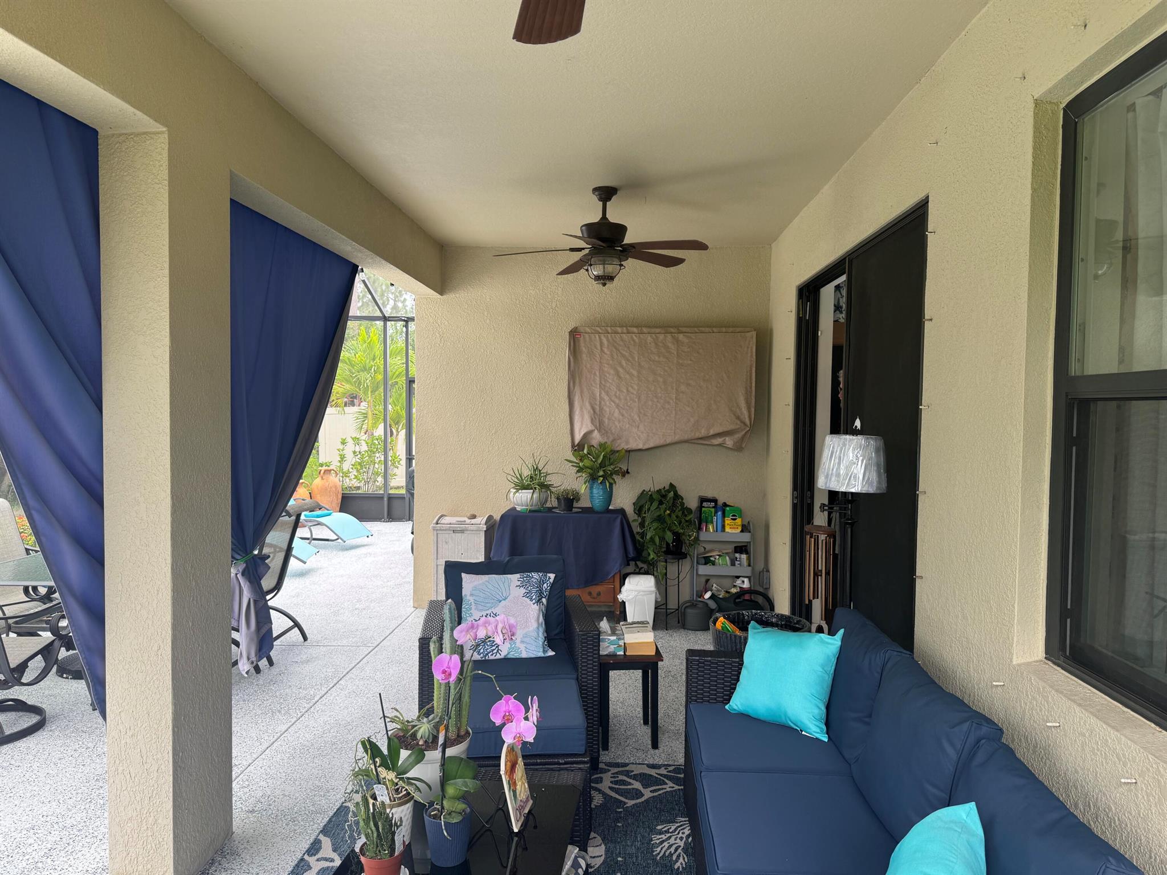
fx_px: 809
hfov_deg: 71.6
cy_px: 438
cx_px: 584
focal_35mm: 24
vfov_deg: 56.8
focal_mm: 6.76
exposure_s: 1/289
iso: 80
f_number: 1.78
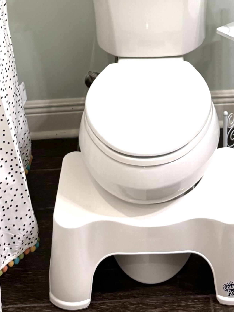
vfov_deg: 20.6
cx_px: 163
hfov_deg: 18.1
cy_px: -156
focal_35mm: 81
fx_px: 730
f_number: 1.78
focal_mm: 6.76
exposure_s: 1/120
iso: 125
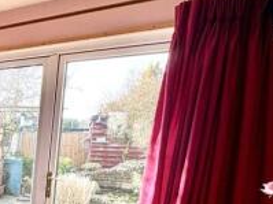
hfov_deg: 31.2
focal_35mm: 41
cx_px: -108
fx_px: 323
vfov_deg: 33.4
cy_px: 180
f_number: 2.2
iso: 64
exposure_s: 1/99
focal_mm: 2.22
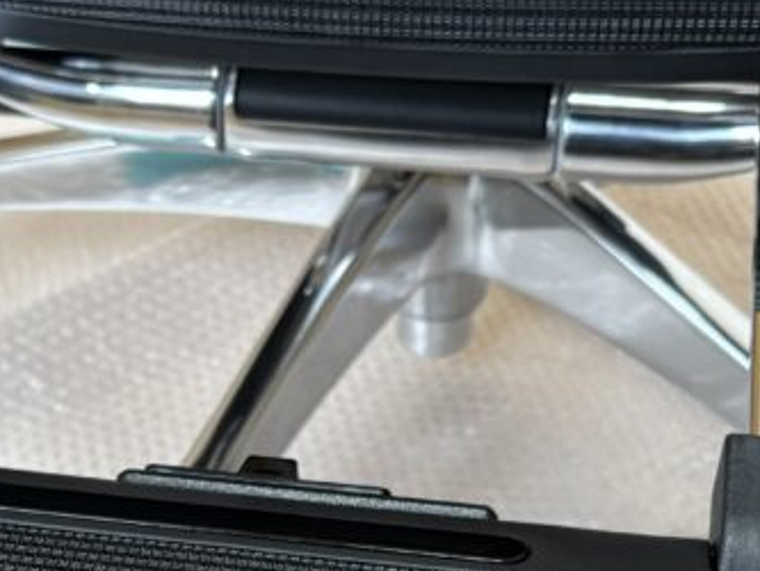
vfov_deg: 17.5
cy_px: 713
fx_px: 1757
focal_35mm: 80
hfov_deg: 24.3
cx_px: 269
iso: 125
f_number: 1.6
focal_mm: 5.96
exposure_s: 1/81
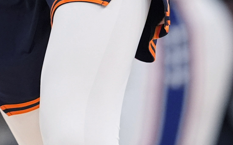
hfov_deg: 1.3
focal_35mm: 1677
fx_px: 10650
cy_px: -215
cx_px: -43
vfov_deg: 0.8
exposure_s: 1/1000
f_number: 2.8
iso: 4000
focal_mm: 300
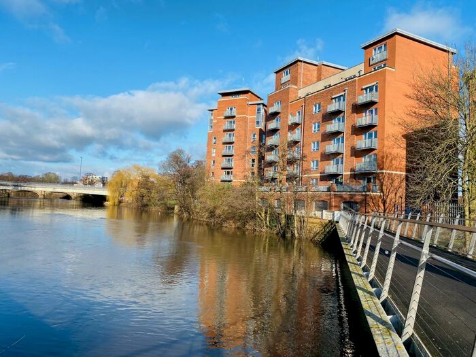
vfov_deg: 53.1
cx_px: 238
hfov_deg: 67.3
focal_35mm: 26
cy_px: 178
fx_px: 358
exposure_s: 1/2364
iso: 32
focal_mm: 4.25
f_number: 1.8
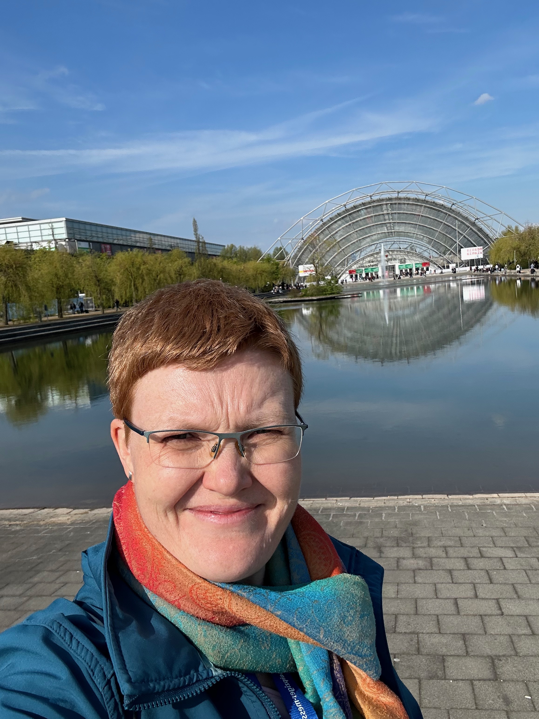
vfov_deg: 60.0
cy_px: 360
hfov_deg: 46.8
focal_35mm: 30
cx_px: 270
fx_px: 623
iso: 25
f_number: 1.9
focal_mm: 2.69
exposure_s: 1/2342
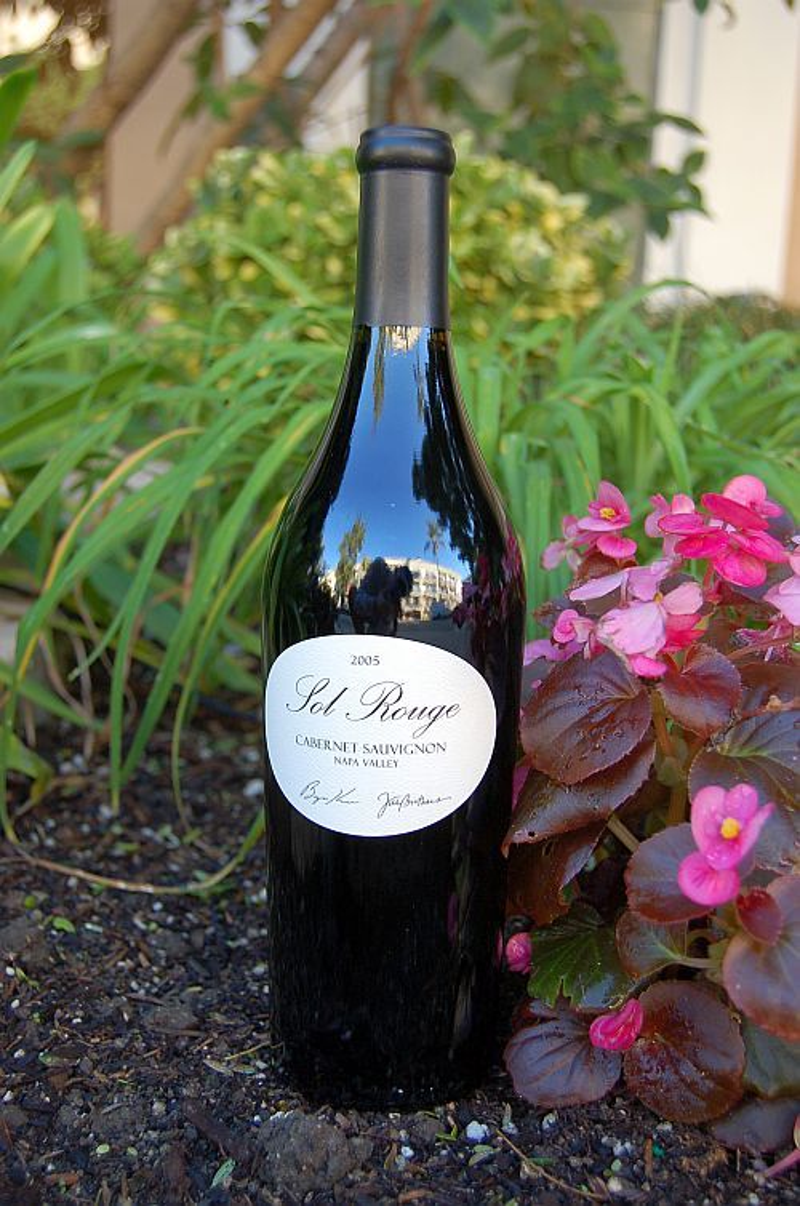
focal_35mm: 42
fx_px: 1405
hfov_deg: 31.8
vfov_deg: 46.5
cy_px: 603
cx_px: 400
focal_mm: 28
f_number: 4.5
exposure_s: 1/80
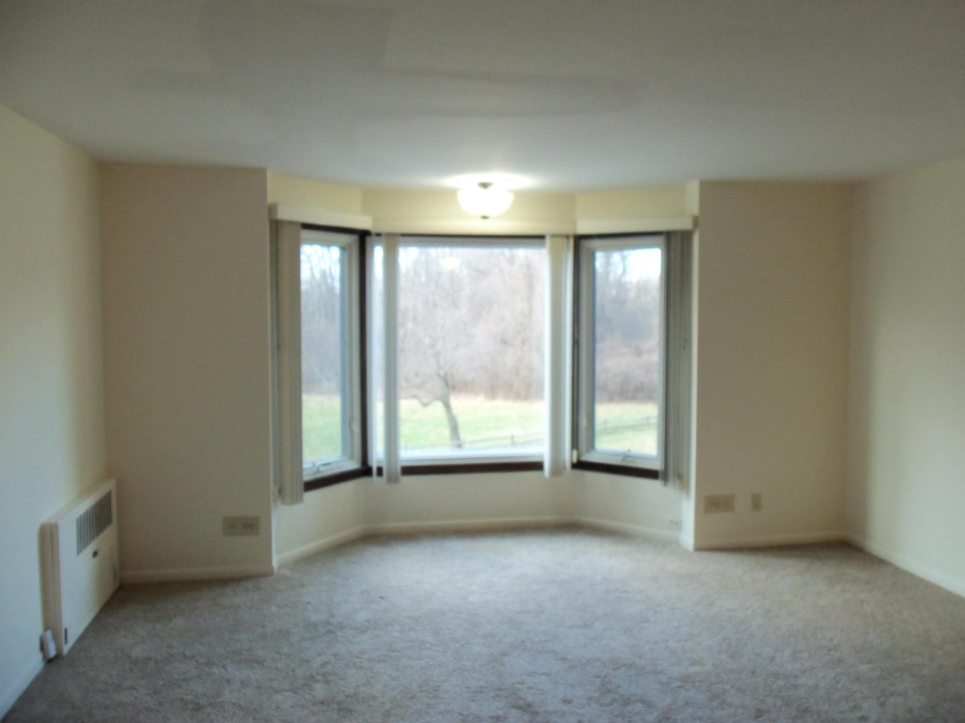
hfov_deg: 61.7
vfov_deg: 48.2
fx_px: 808
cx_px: 482
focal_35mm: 29
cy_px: 362
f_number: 3.4
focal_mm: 5.2
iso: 100
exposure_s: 1/30
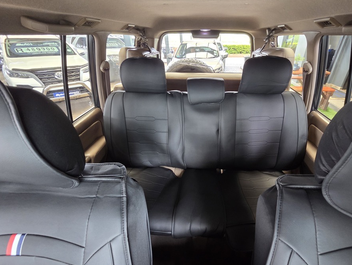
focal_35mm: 15
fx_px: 153
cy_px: 143
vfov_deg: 81.6
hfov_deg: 97.6
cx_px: 199
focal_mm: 2.2
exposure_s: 1/50
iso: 400
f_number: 2.2
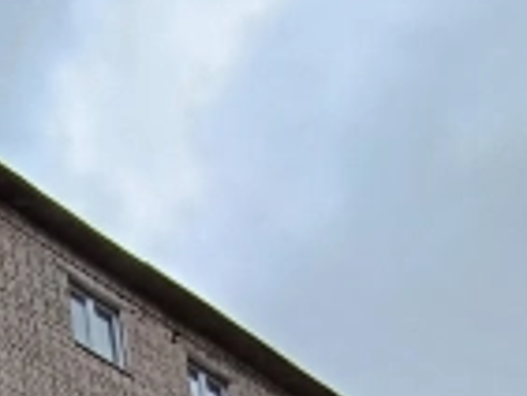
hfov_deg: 24.0
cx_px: -75
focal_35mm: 75
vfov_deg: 15.5
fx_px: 1143
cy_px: 803
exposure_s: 1/540
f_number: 2.2
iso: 105
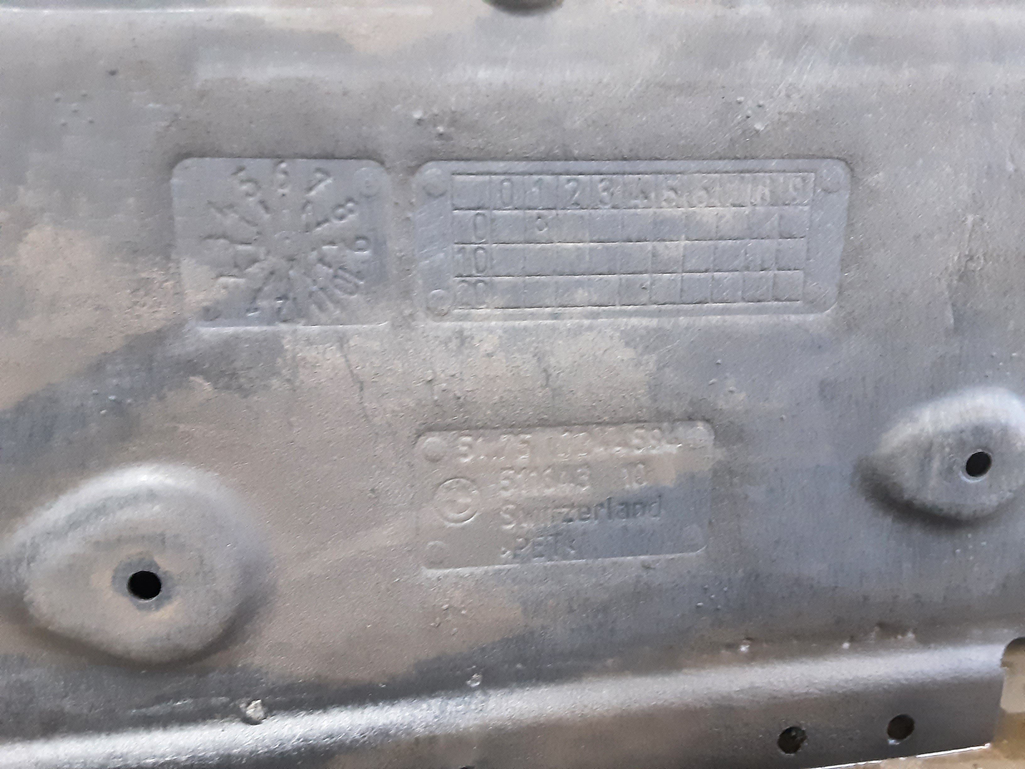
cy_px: 384
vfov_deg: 51.4
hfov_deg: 65.3
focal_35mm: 27
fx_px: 799
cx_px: 512
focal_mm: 2.91
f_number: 1.9
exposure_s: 1/20
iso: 400
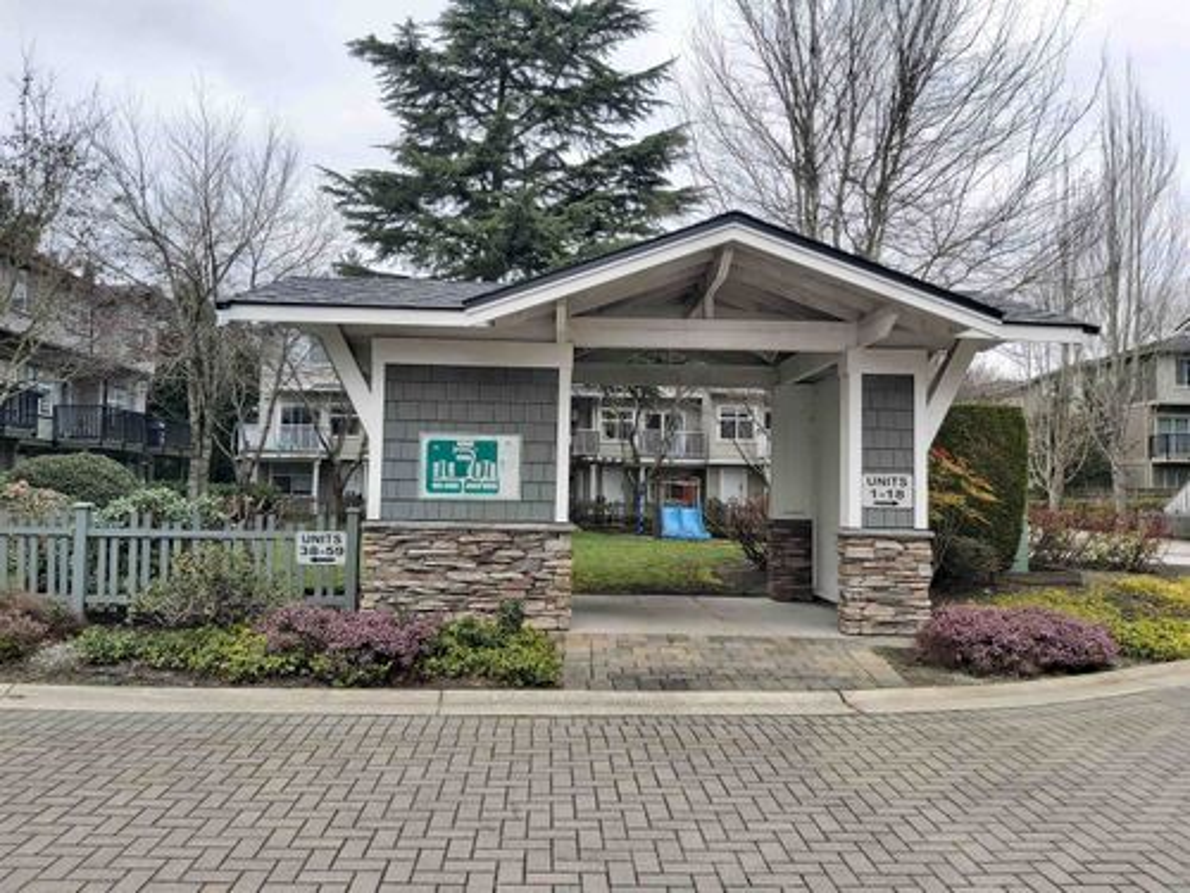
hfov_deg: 67.3
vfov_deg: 53.1
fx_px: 894
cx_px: 595
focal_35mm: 26
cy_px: 446
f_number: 1.7
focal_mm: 3.92
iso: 64
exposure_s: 1/474
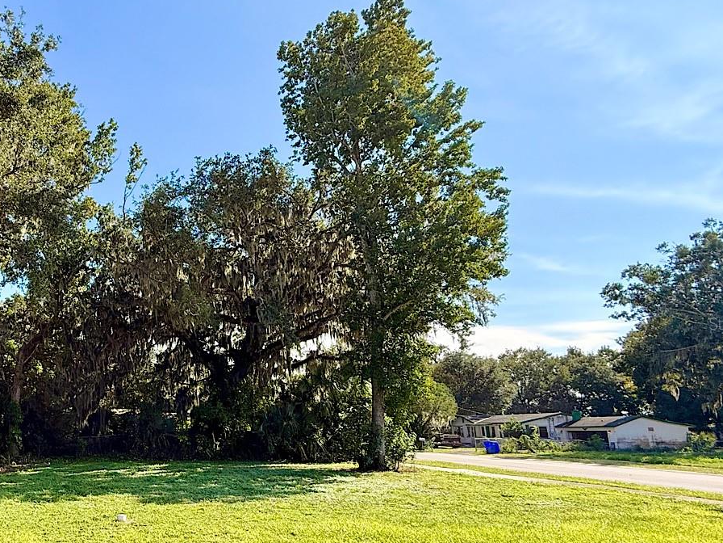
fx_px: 522
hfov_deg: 63.1
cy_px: 323
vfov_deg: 54.5
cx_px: 140
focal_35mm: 25
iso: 64
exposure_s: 1/644
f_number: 2.2
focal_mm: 2.22
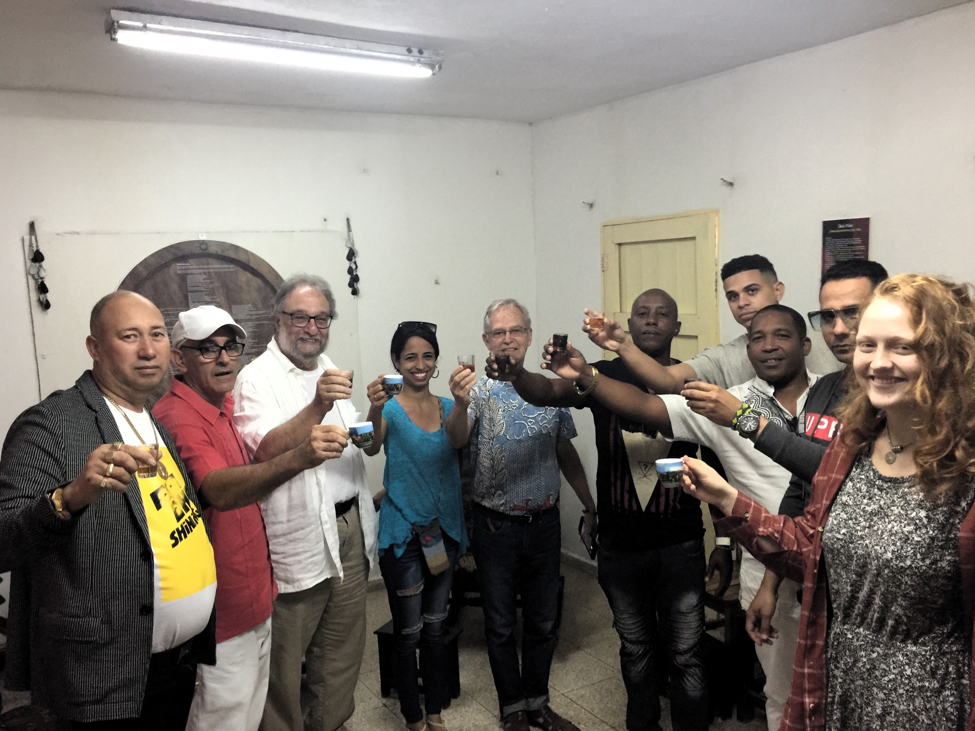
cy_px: 378
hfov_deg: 60.0
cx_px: 475
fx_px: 845
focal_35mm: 30
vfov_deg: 46.8
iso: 100
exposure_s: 1/15
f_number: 2.2
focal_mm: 4.15
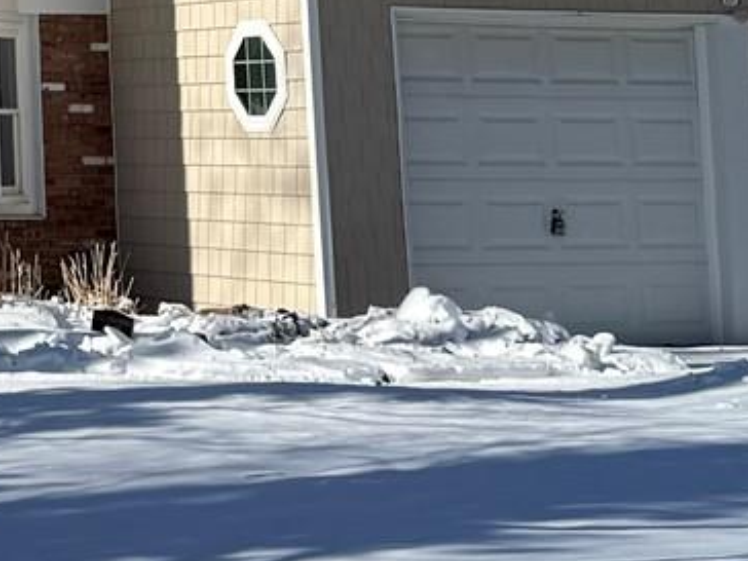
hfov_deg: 13.8
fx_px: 2917
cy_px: -419
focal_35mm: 135
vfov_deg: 10.4
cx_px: -360
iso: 80
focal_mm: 6.76
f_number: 1.78
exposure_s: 1/4975
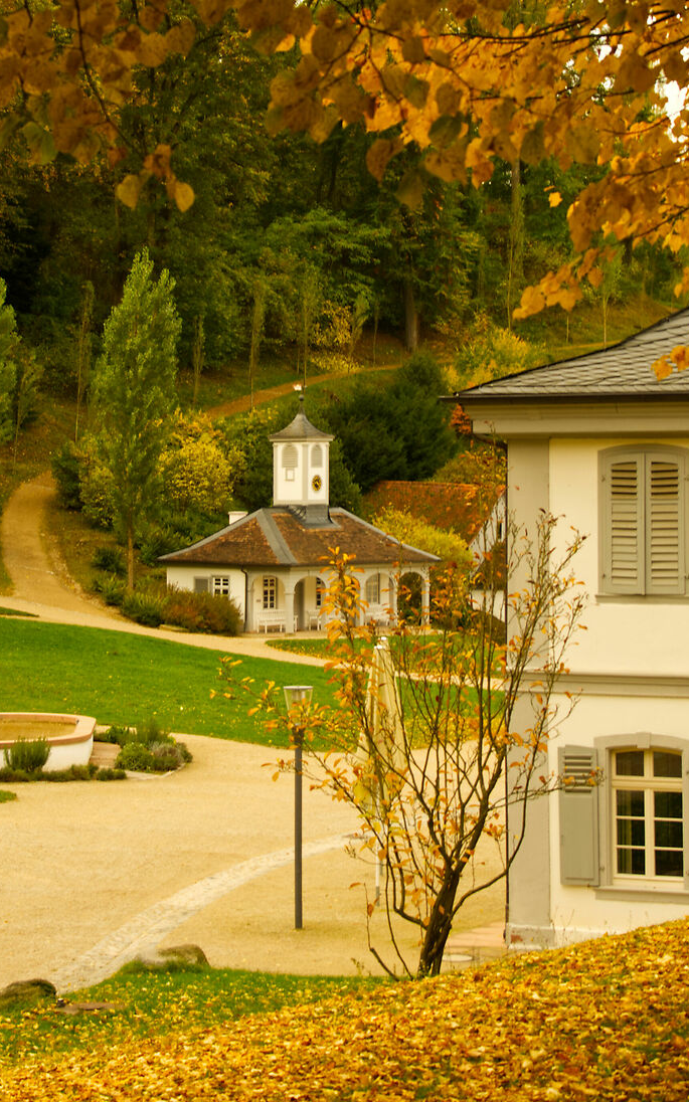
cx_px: 292
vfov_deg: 21.3
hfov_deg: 13.5
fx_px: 2918
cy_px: 355
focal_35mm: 97
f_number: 5.6
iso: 100
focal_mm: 29
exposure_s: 1/60
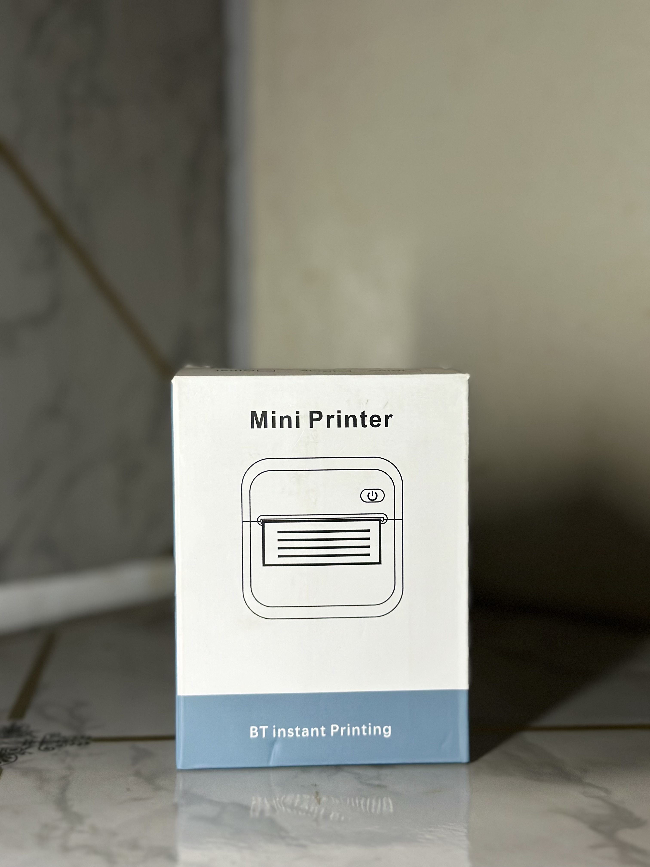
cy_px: 434
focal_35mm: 48
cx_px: 325
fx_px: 1202
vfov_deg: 39.7
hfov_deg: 30.3
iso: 250
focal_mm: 6.86
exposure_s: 1/60
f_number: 1.78
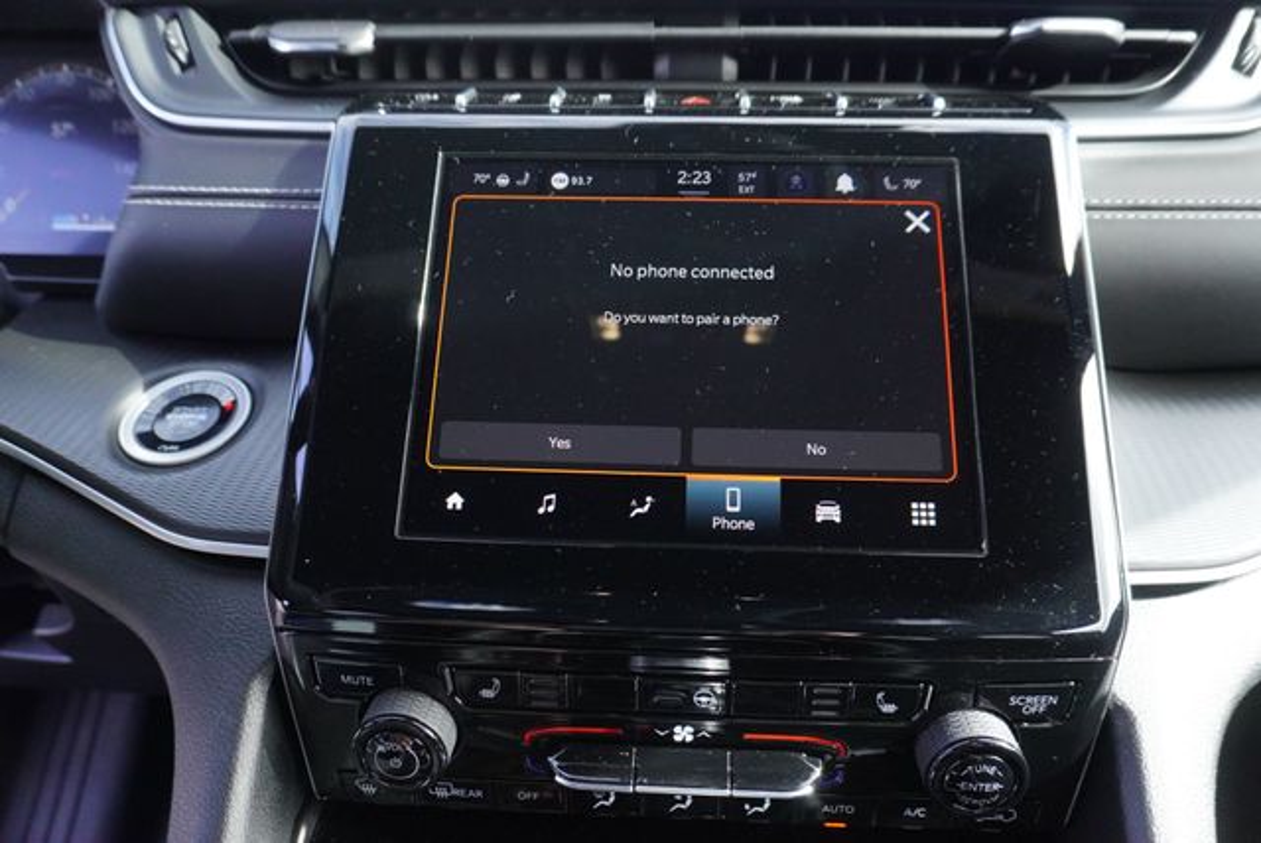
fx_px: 841
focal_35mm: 24
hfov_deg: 73.7
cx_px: 630
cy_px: 422
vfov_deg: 53.2
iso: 1600
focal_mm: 16
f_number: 4
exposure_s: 1/800
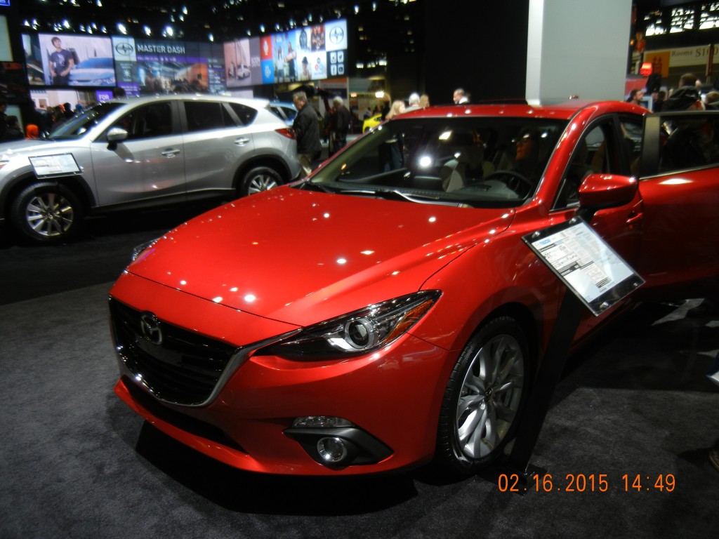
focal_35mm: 30
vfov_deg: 46.8
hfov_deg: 60.0
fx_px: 623
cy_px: 270
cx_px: 360
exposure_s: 1/60
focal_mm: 5.4
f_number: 3.5
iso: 173
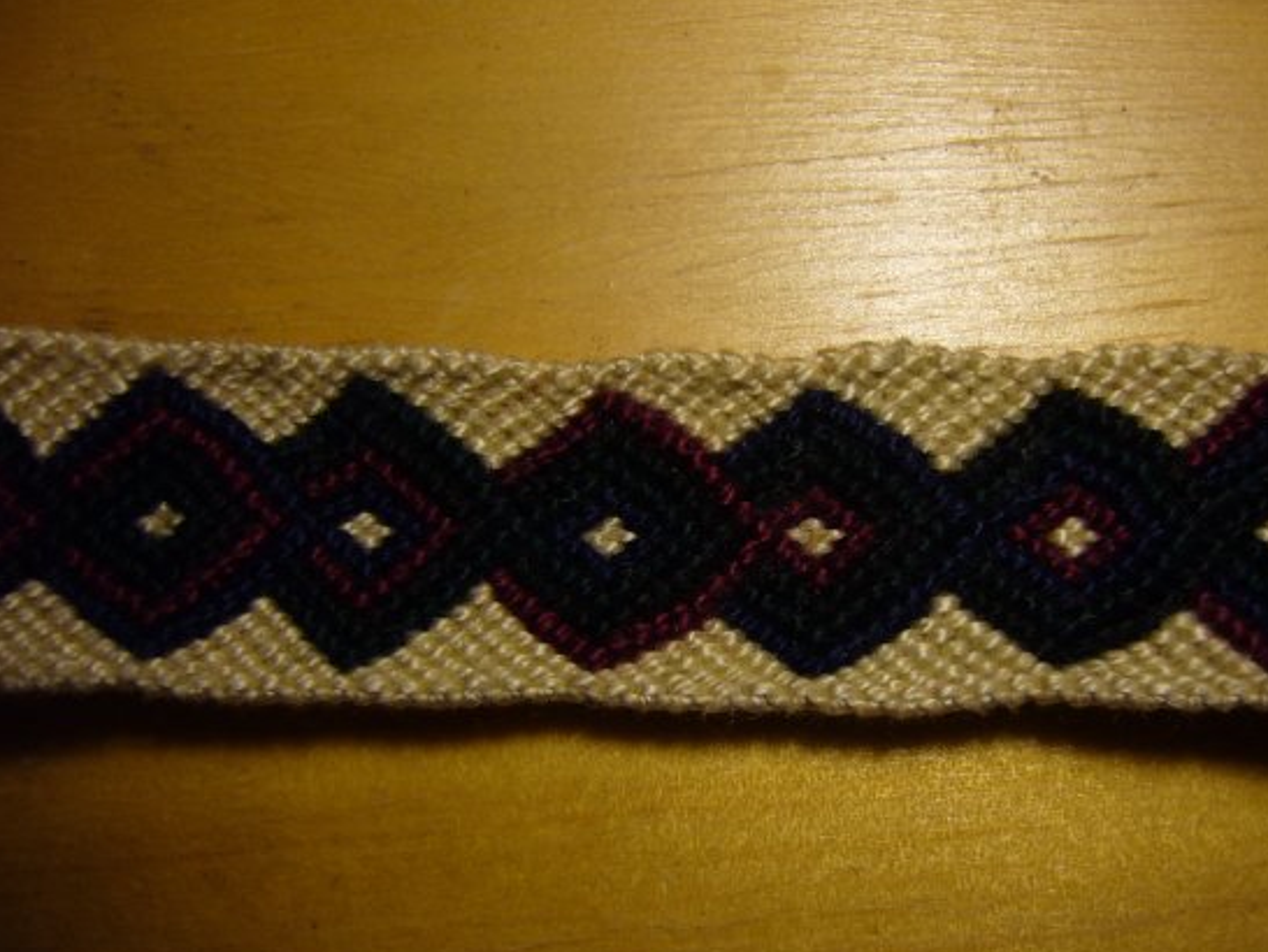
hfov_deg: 45.6
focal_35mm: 41
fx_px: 1503
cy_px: 539
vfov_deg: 35.1
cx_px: 725
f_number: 2.8
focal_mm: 5.8
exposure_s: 1/100
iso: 100
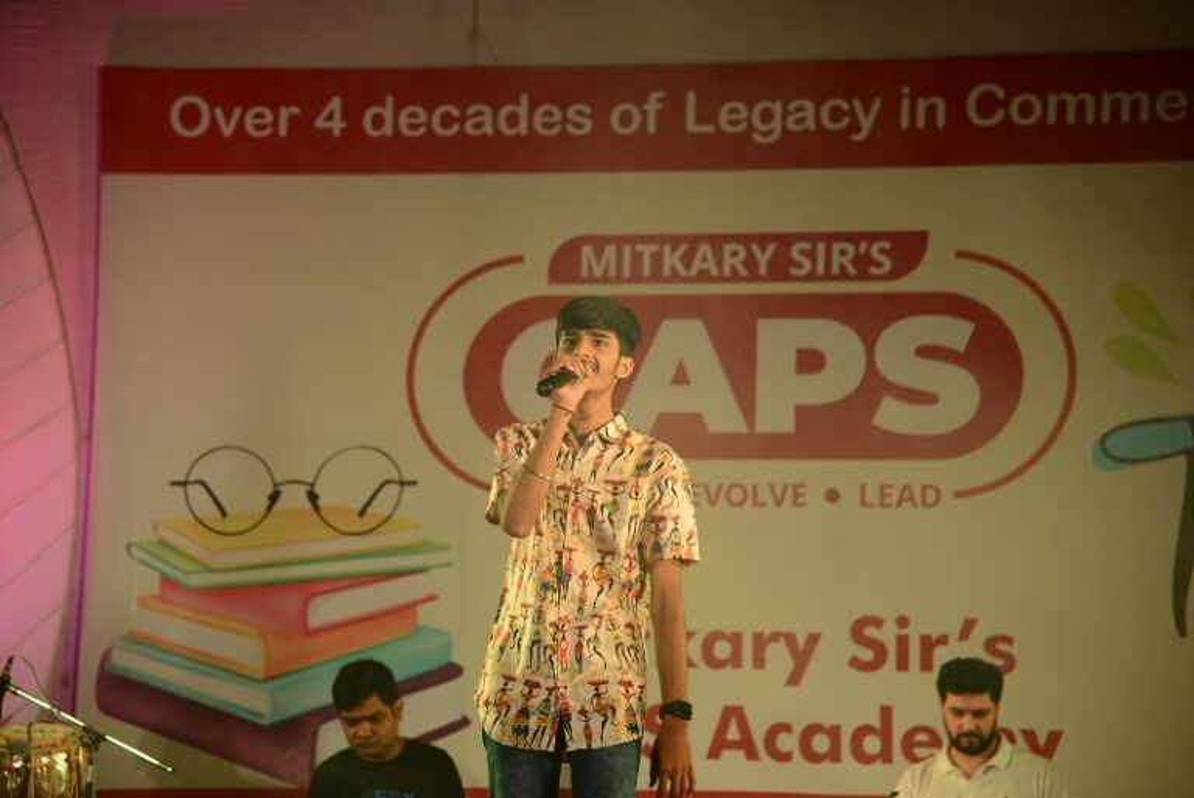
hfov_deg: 17.1
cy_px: 399
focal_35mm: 120
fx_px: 3982
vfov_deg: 11.4
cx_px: 597
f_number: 4
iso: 2000
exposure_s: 1/320
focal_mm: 120
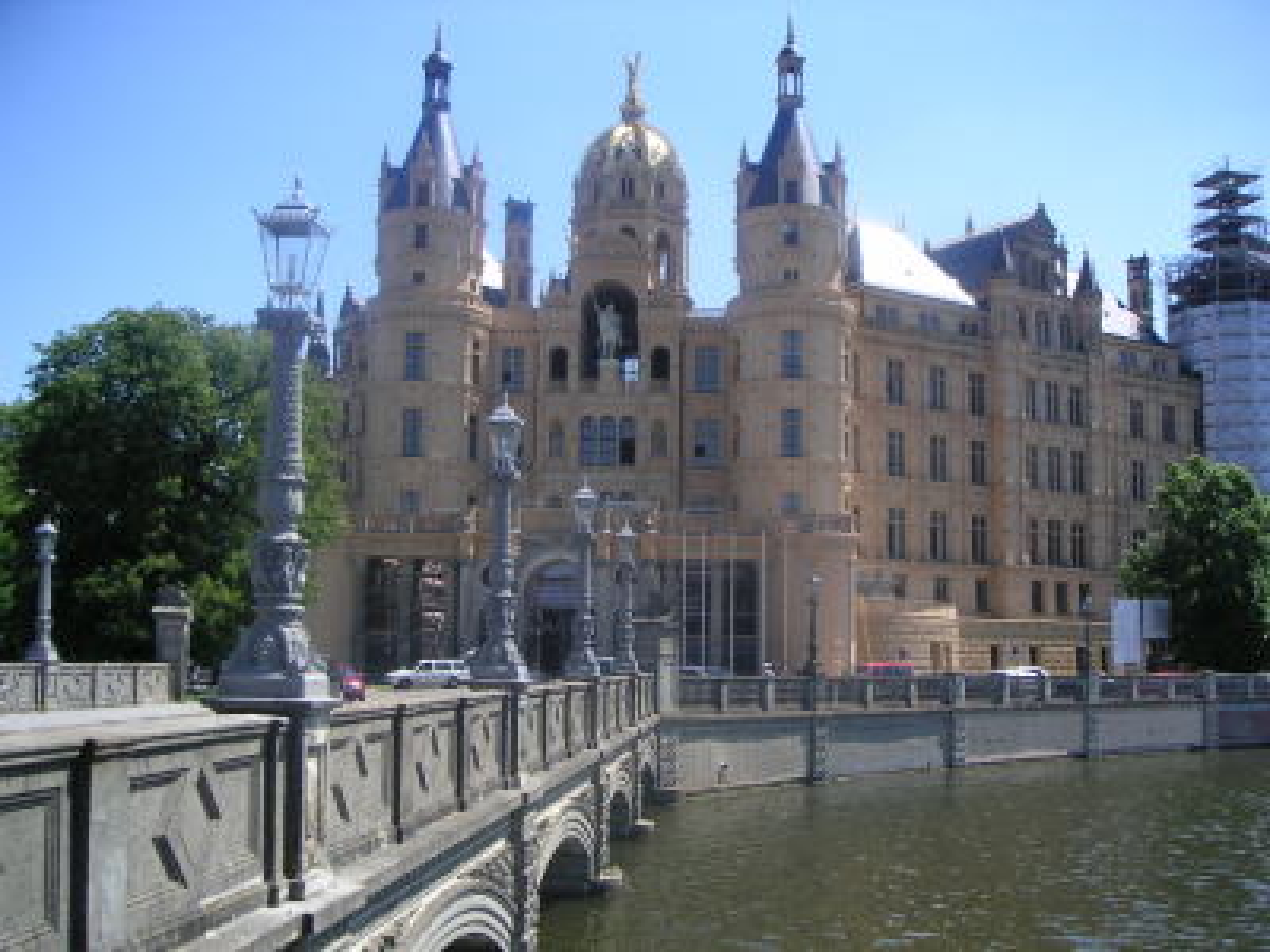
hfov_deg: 49.0
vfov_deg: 37.7
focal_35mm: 38
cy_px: 476
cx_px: 635
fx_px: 1394
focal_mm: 6
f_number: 2.8
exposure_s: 1/750
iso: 50
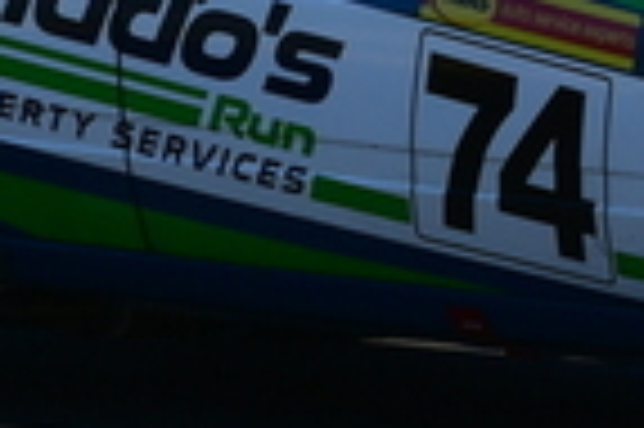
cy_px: -417
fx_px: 29965
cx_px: 464
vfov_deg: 0.8
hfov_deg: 1.2
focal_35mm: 1677
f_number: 11
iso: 250
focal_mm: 200
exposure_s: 1/320
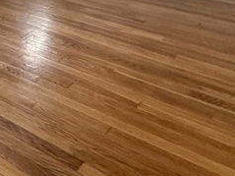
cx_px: -30
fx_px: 407
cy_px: -136
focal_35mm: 60
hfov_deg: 28.8
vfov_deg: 19.0
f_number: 2.2
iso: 400
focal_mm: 2.22
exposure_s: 1/120
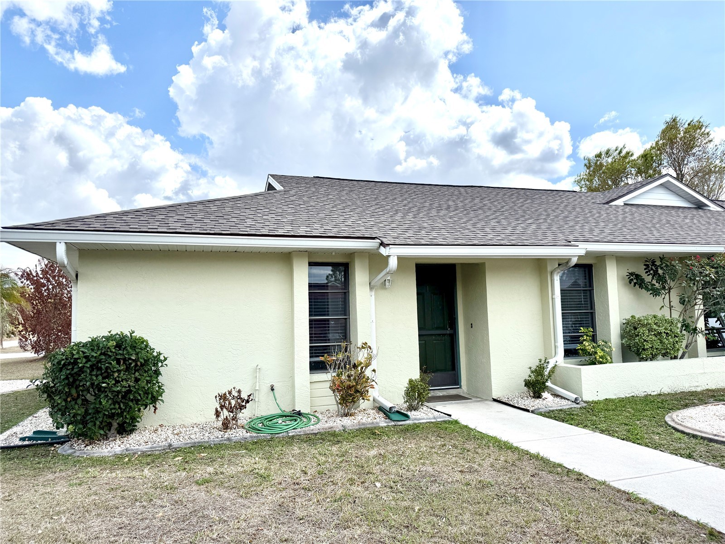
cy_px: 272
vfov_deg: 56.8
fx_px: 503
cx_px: 362
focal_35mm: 24
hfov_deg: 71.6
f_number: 1.78
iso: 80
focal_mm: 6.76
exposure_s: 1/6711
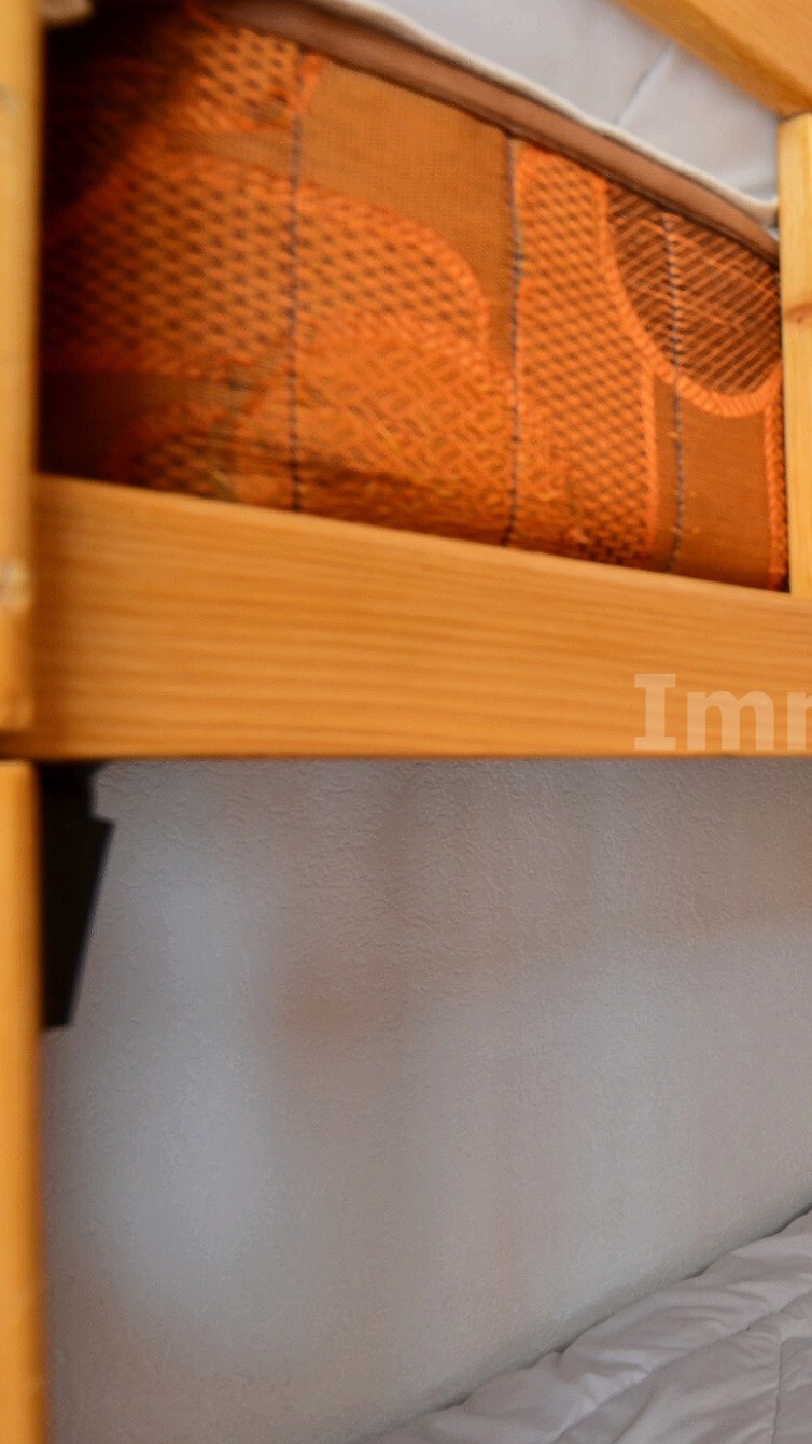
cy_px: 726
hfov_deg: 33.2
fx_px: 919
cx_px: 1086
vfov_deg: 76.3
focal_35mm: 24
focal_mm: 10
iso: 400
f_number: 9
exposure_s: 1/2
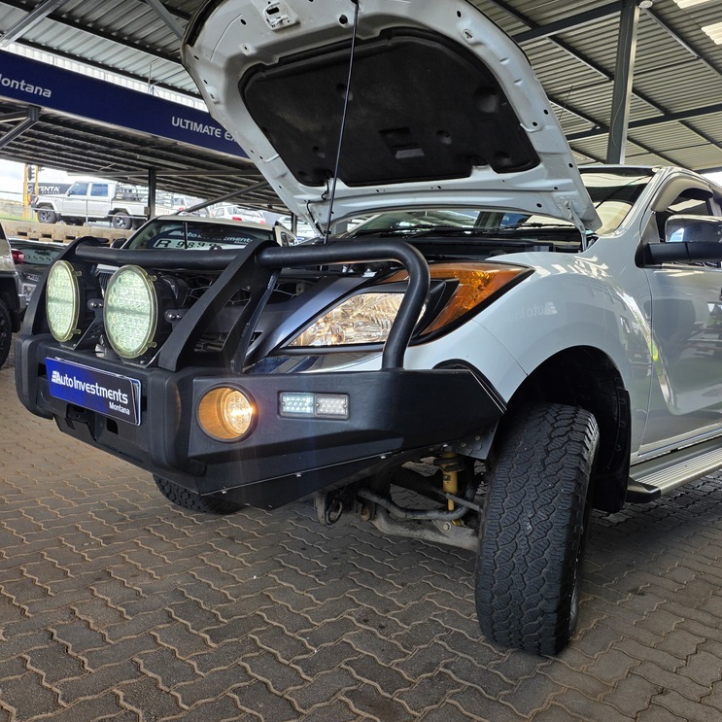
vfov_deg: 57.3
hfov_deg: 56.9
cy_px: 370
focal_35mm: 28
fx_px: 661
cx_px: 429
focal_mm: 6.25
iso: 32
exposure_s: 1/180
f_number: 1.7
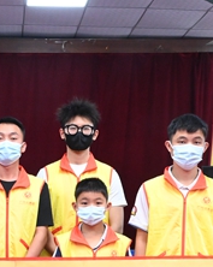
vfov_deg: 23.4
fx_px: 632
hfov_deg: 18.7
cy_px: 225
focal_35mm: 80
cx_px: 6
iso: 6400
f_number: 14
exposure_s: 1/30
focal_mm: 27
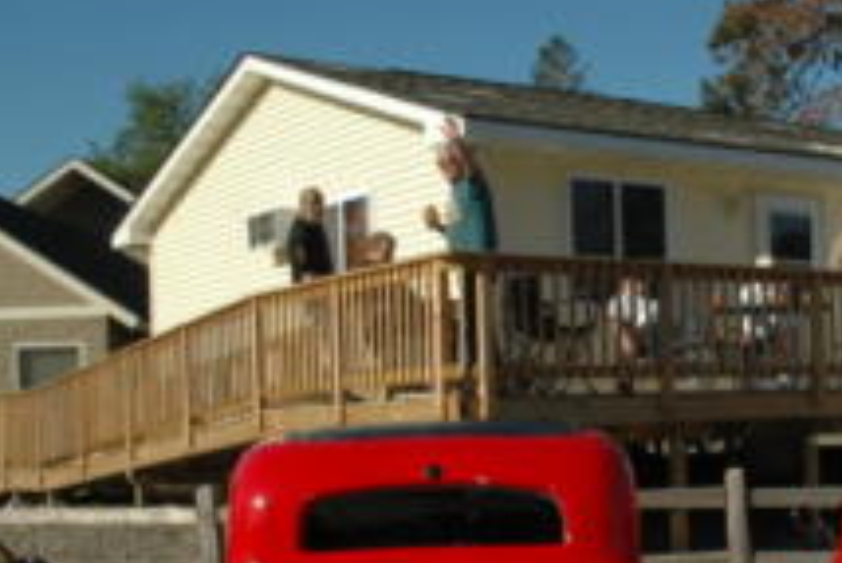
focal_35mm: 63
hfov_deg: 30.9
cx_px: 700
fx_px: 1474
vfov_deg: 21.4
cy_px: 415
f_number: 13
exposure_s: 1/500
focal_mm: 18
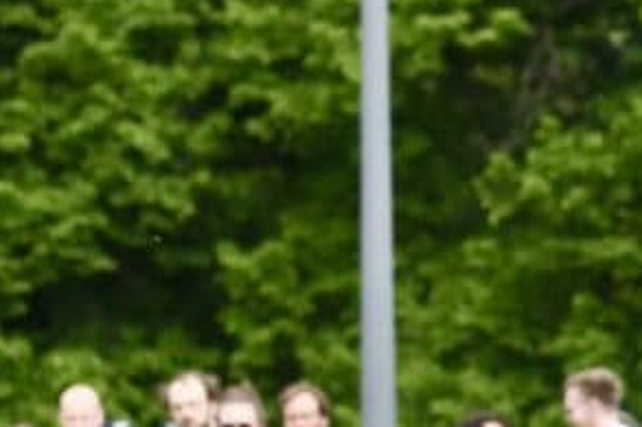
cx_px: 1882
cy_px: 1168
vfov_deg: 1.6
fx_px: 14935
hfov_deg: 2.4
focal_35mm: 838
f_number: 8
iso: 1250
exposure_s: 1/1600
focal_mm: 120
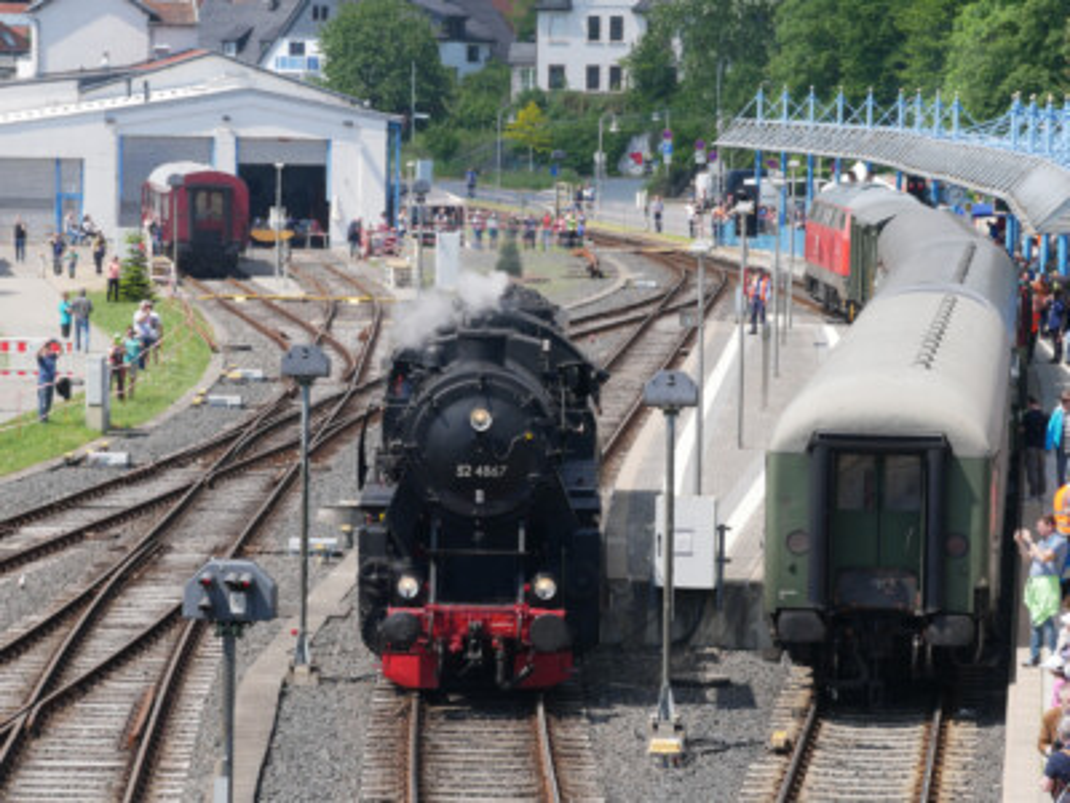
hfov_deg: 12.2
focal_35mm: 162
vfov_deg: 9.2
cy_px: 402
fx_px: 5008
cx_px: 535
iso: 320
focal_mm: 81
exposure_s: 1/320
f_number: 10
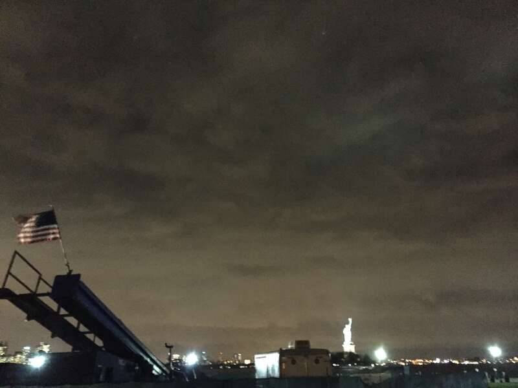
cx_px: 259
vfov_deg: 48.2
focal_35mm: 29
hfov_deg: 61.7
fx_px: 434
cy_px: 194
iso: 2000
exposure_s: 1/15
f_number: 2.2
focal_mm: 4.15
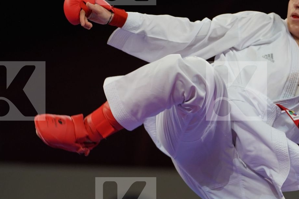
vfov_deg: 3.7
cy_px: 91
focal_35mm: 372
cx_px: 126
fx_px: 3089
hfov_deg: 5.5
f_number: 2.8
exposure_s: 1/1000
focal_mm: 189
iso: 1250
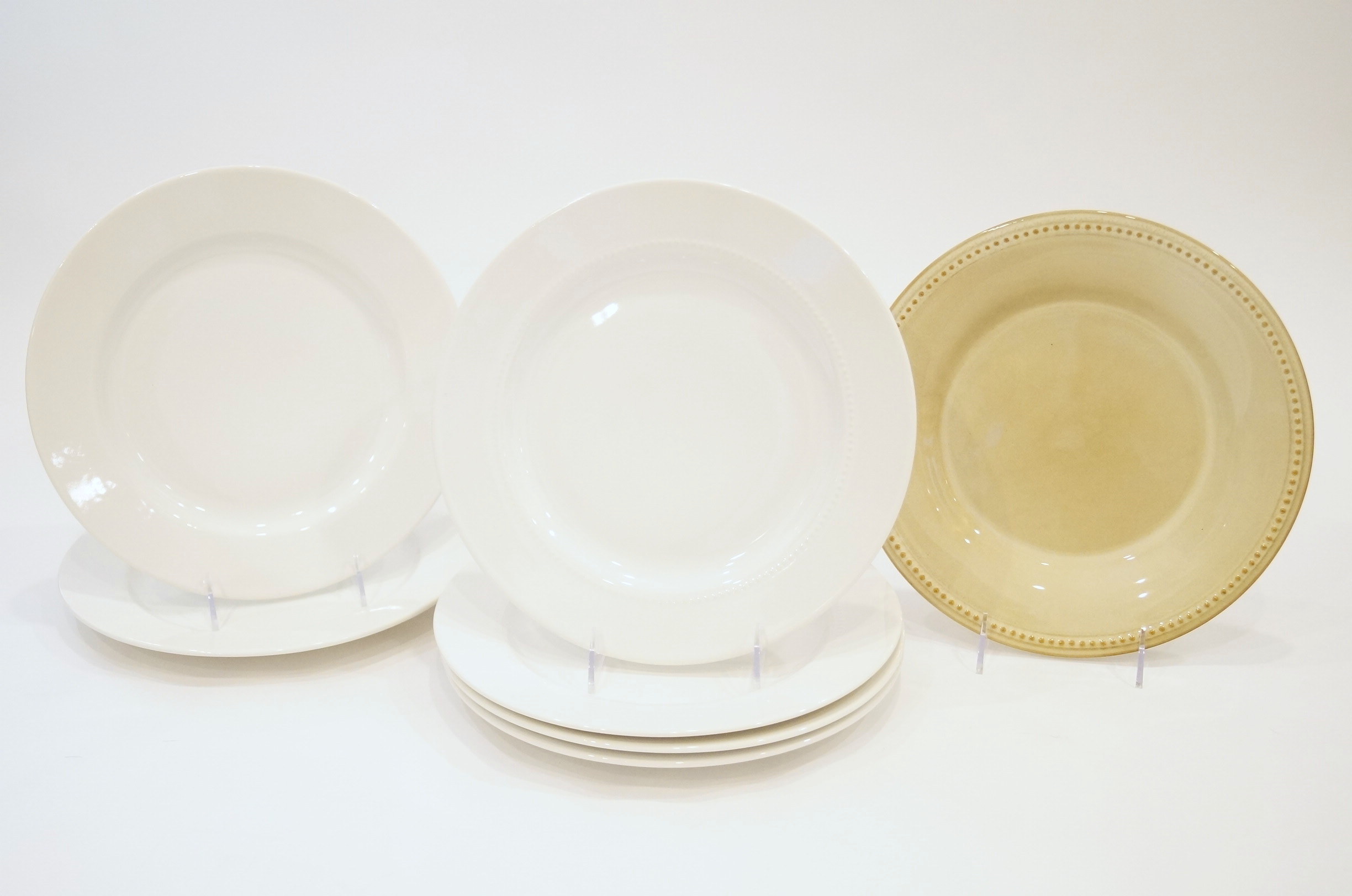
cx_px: 676
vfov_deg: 34.1
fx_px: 1462
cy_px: 448
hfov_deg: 49.6
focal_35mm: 39
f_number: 4.5
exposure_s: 1/60
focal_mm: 26
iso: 2000
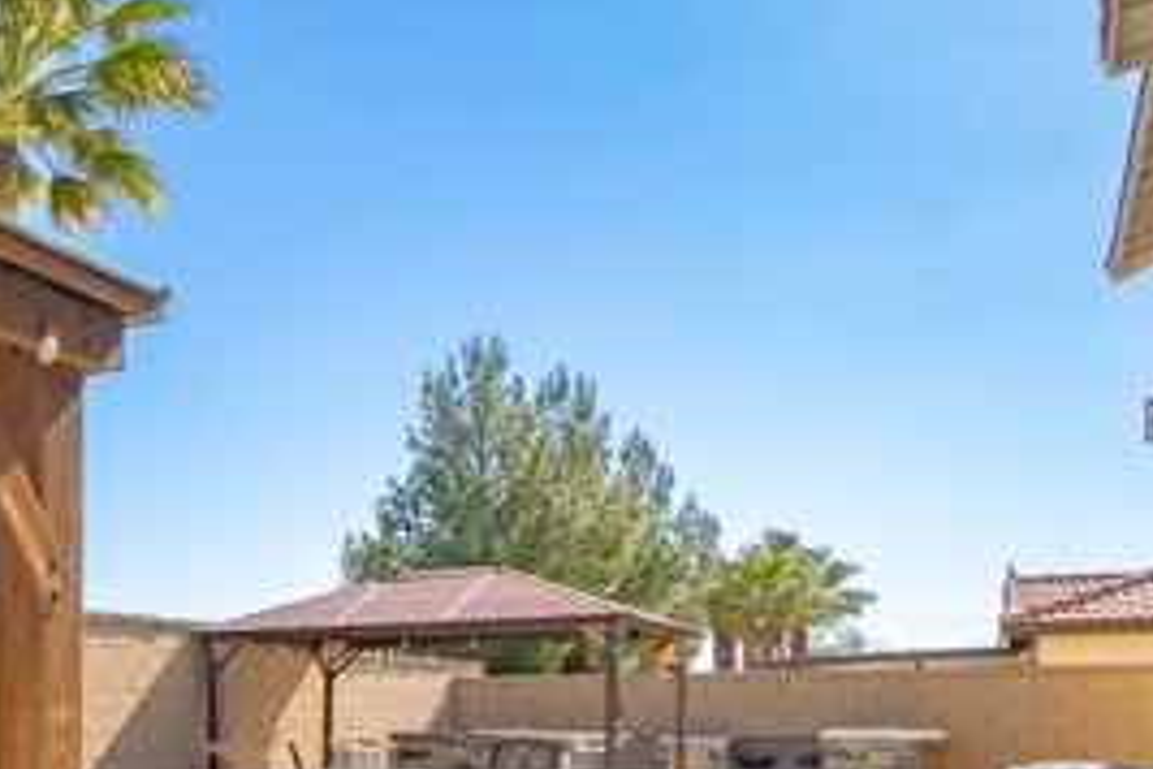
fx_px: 1153
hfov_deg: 44.6
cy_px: 704
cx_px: -17
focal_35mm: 36
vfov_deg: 34.6
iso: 100
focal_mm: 10
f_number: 8
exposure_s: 1/160
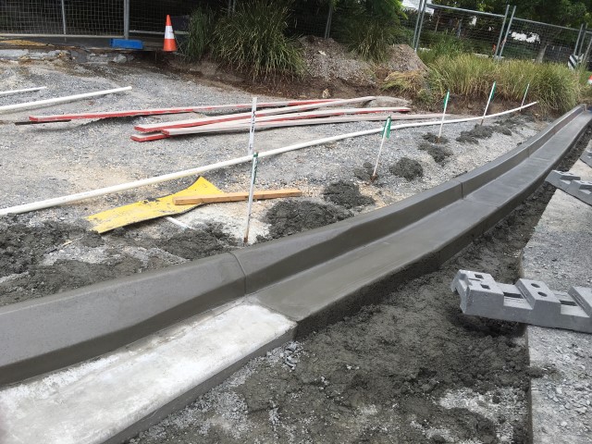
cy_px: 222
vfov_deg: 48.2
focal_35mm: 29
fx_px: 496
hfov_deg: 61.7
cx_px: 296
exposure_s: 1/596
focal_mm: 4.15
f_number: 2.2
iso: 25
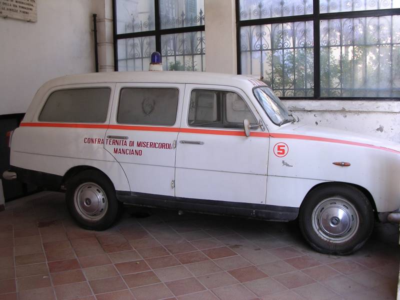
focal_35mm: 38
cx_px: 200
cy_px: 150
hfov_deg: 49.0
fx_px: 439
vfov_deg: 37.7
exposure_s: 1/61.1
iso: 100
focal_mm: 5.8
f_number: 2.8
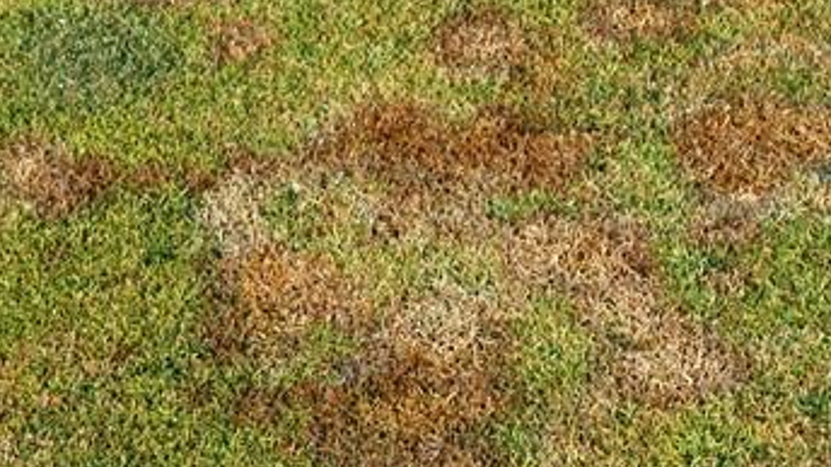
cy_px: 157
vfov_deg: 8.8
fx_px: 3017
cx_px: 391
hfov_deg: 15.7
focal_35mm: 137
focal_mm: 60
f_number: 9
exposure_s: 1/320
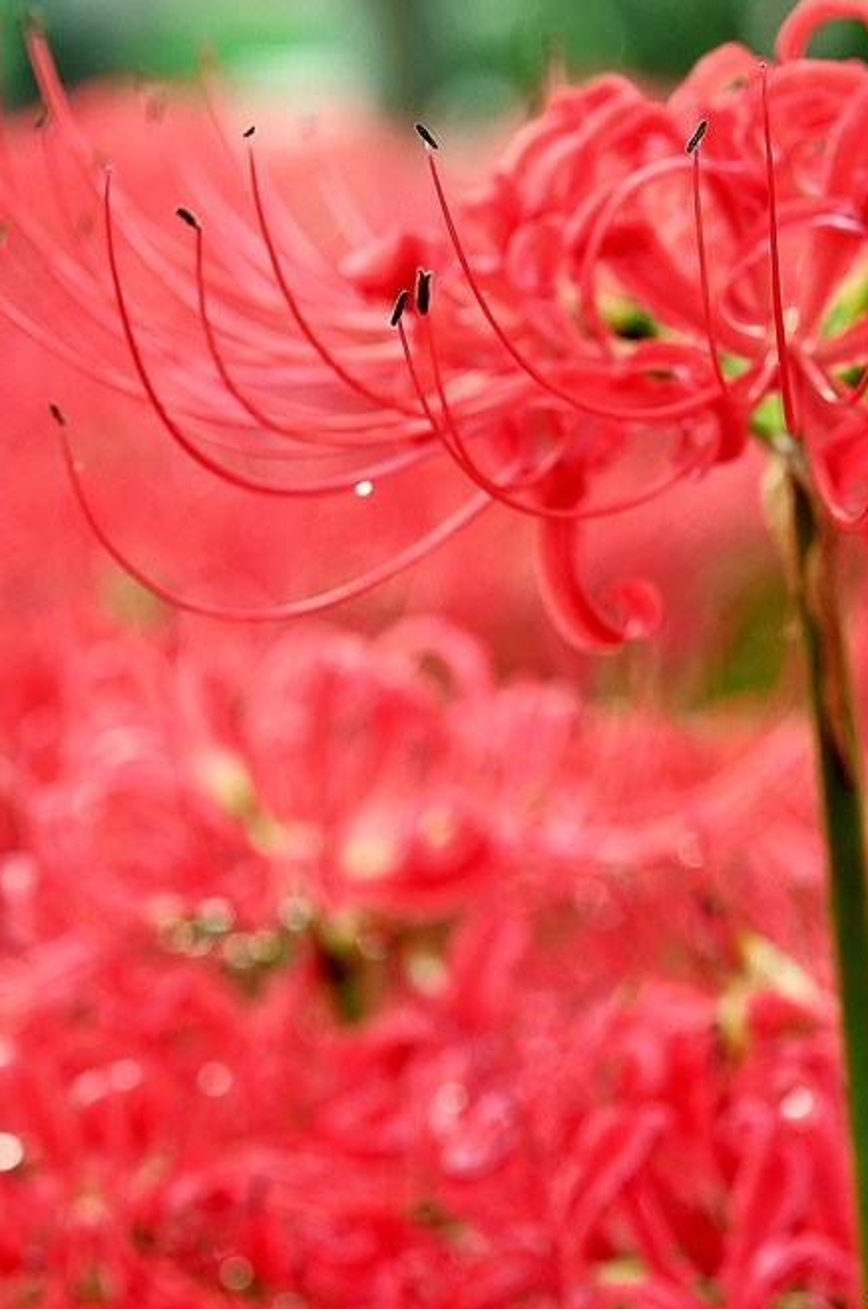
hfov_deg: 9.7
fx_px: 5084
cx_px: 659
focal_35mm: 140
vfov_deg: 14.6
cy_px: 414
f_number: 6.3
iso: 100
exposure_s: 1/6
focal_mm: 60
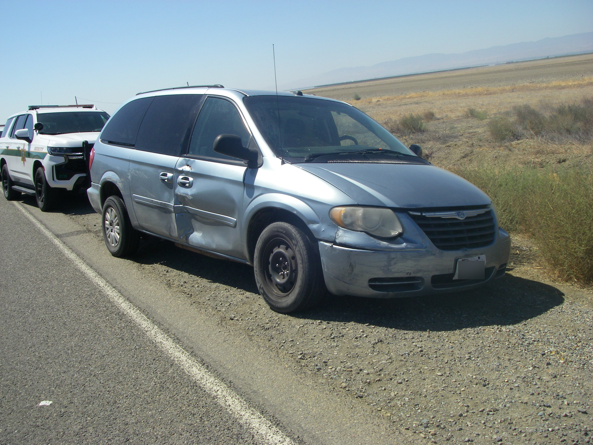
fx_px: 651
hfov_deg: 49.0
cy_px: 222
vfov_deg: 37.7
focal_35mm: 38
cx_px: 296
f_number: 6.6
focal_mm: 6.3
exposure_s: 1/250
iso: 64
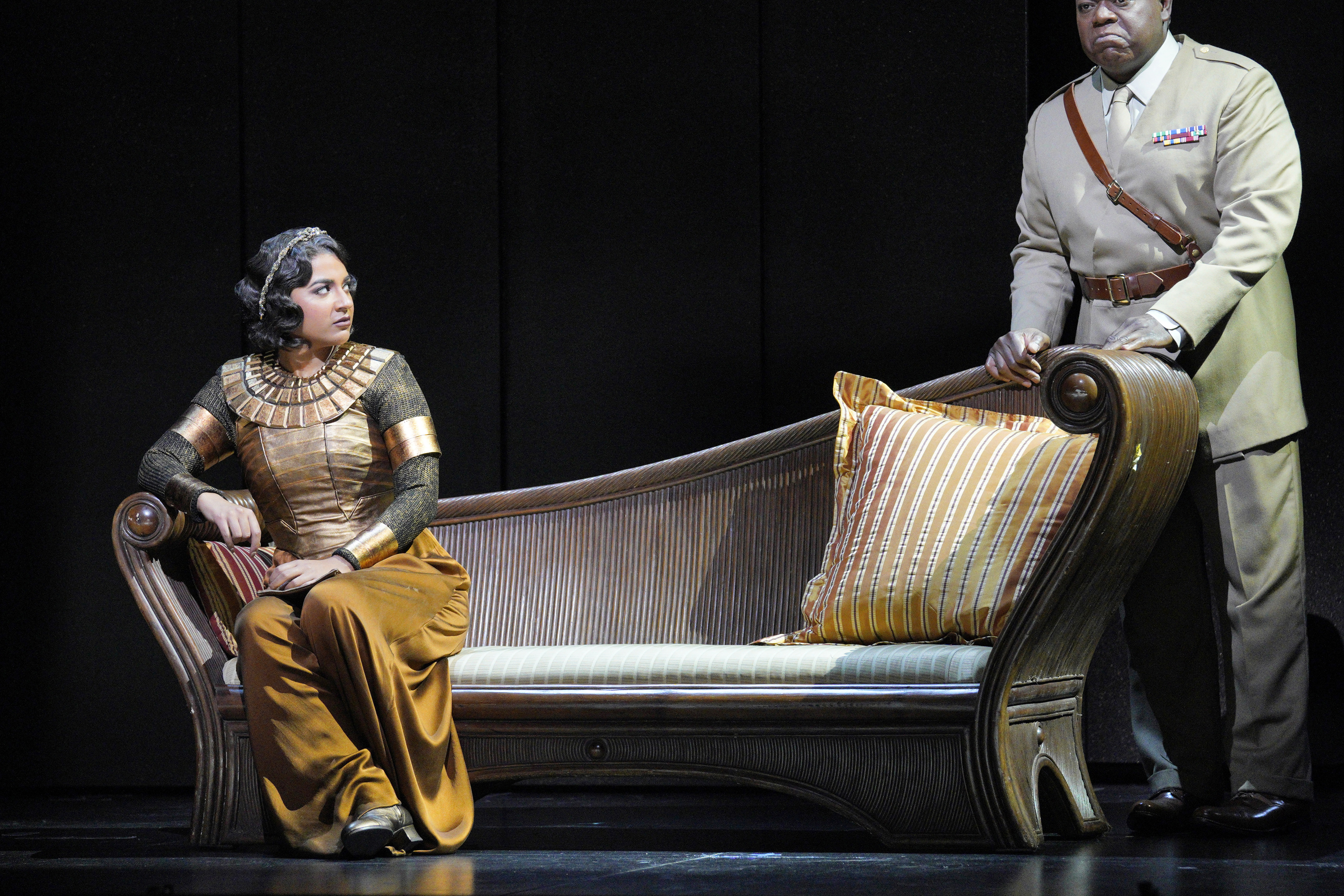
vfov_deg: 8.5
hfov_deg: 12.8
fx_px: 6010
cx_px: 725
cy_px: 382
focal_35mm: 161
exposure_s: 1/320
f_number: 4.5
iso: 5000
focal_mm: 140
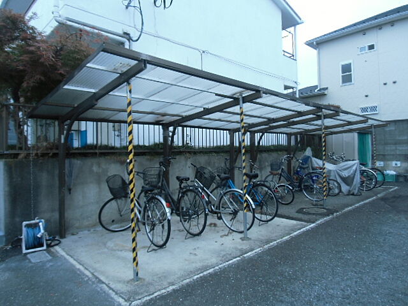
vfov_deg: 56.8
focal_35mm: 24
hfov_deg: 71.6
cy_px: 153
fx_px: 283
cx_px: 204
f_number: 3
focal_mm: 4.24
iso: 100
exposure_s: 1/80
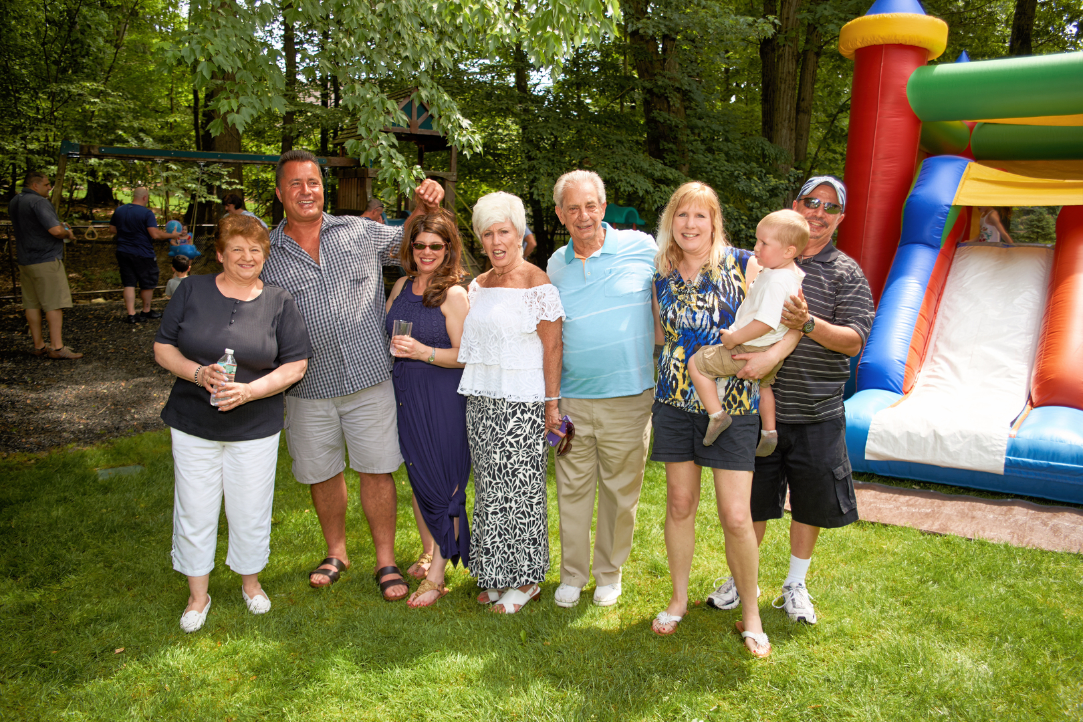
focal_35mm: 26
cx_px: 542
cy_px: 361
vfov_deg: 49.6
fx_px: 782
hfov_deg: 69.4
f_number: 3.2
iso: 100
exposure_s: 1/250
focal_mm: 26
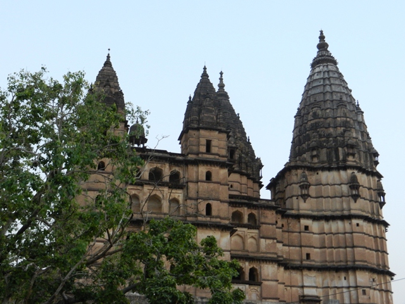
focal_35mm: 53
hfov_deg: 36.2
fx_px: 620
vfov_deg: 27.5
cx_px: 202
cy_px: 152
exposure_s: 1/20
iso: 400
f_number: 4.4
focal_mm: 9.4
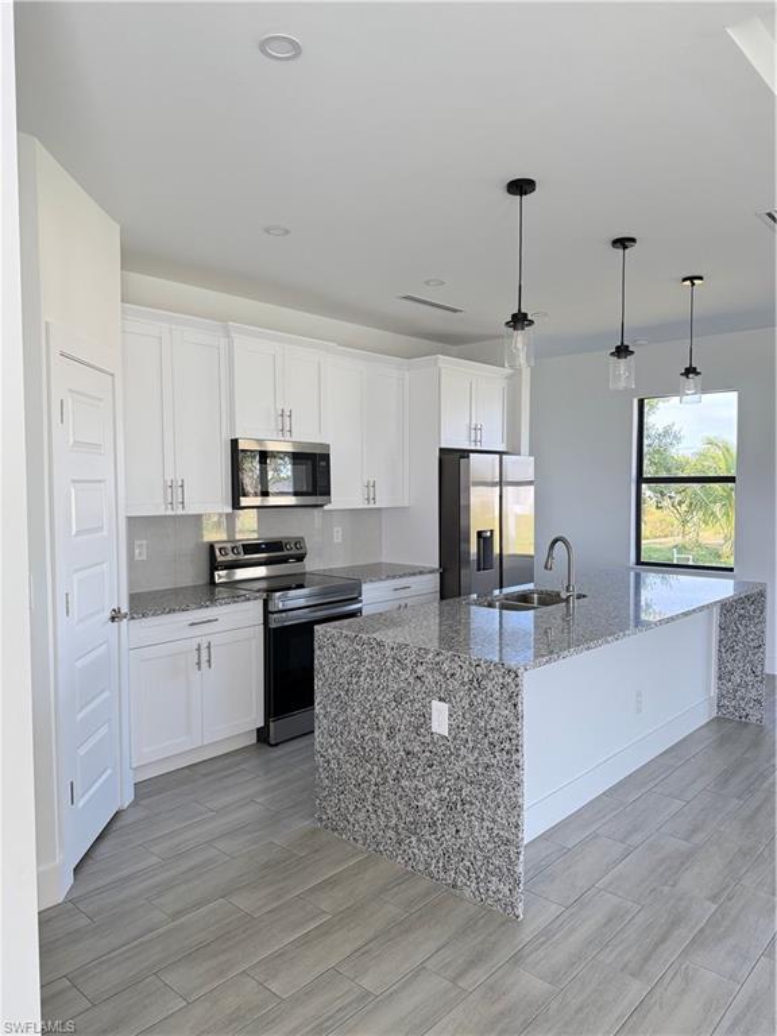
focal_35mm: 24
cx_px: 388
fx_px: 718
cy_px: 518
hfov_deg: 56.8
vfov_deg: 71.6
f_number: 1.78
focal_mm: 6.76
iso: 200
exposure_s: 1/230
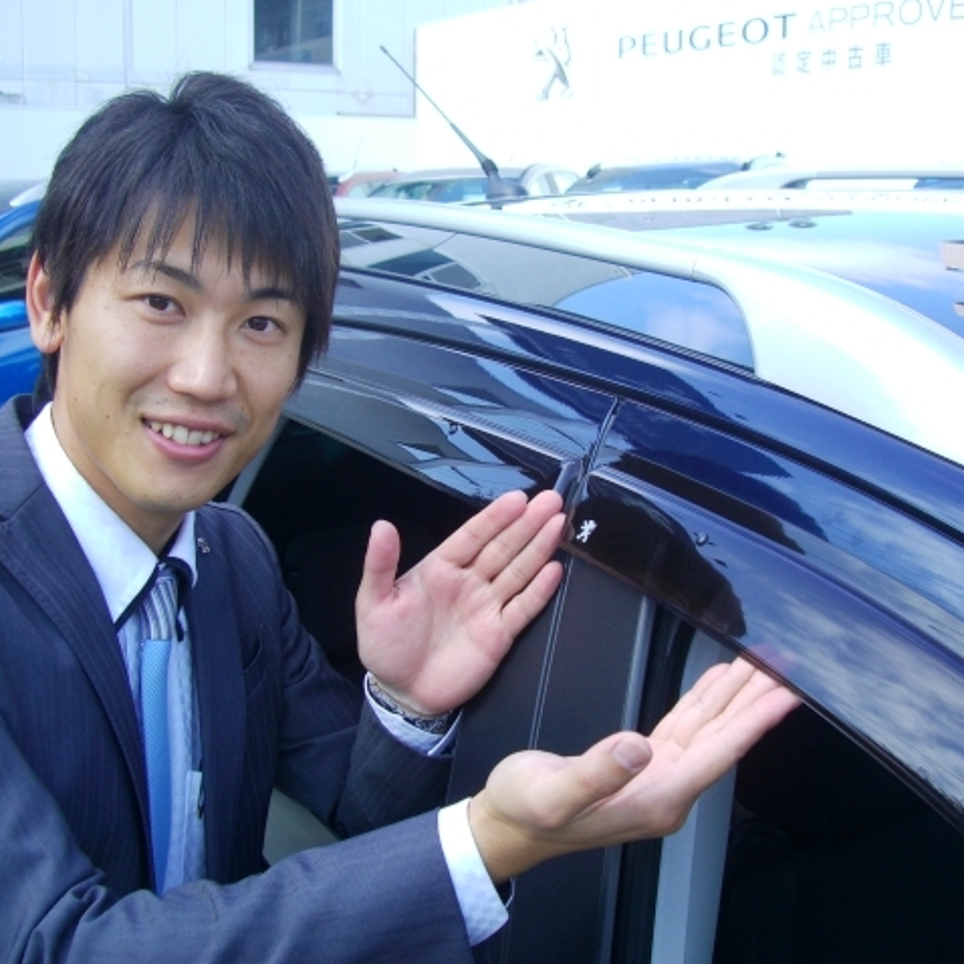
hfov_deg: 37.5
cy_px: 482
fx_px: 1418
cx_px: 510
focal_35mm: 45
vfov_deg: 37.6
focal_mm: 7.9
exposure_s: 1/200
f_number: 2.8
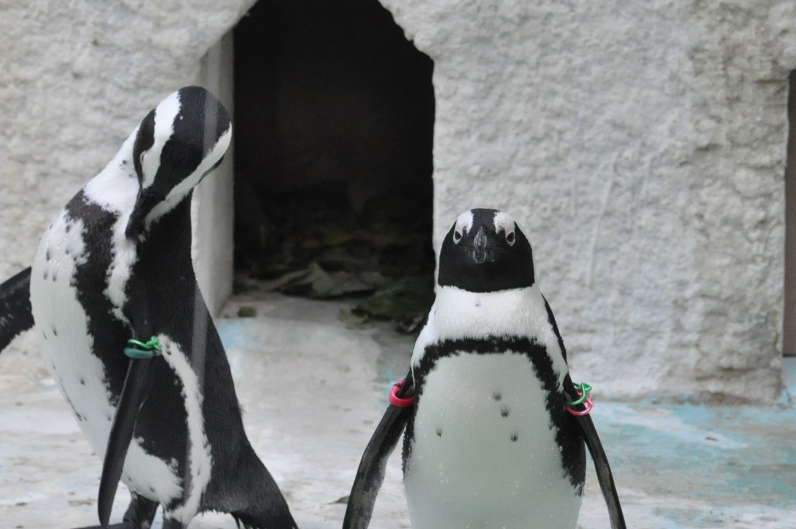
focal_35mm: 172
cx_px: 510
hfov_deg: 12.0
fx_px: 3794
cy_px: 366
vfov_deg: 8.0
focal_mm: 75
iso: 2500
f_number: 7.1
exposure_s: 1/800
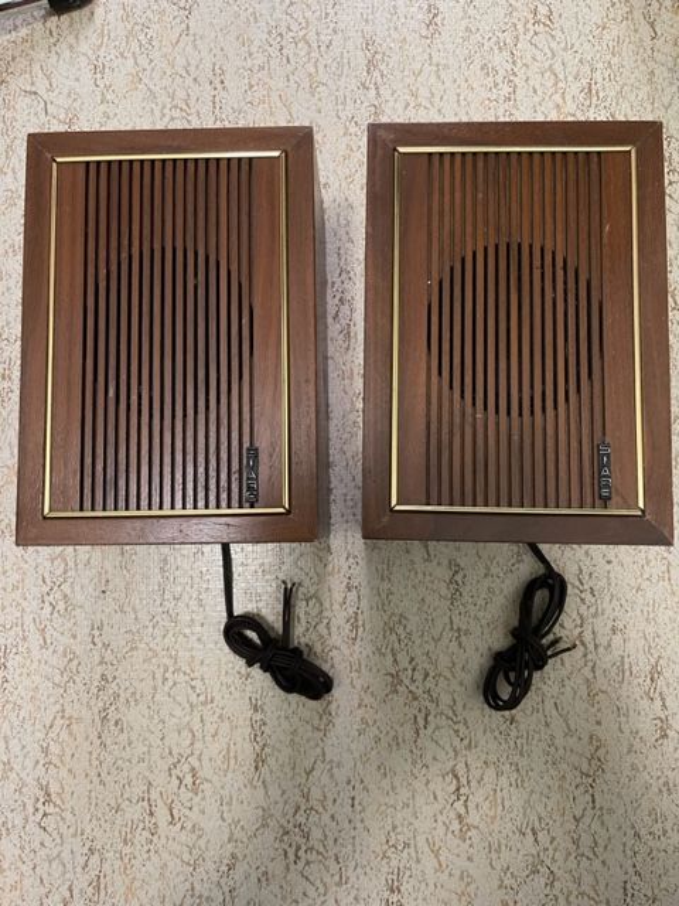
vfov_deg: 67.3
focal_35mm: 26
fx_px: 680
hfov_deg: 53.1
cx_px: 340
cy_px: 453
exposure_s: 1/37
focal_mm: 5.1
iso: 640
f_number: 1.6
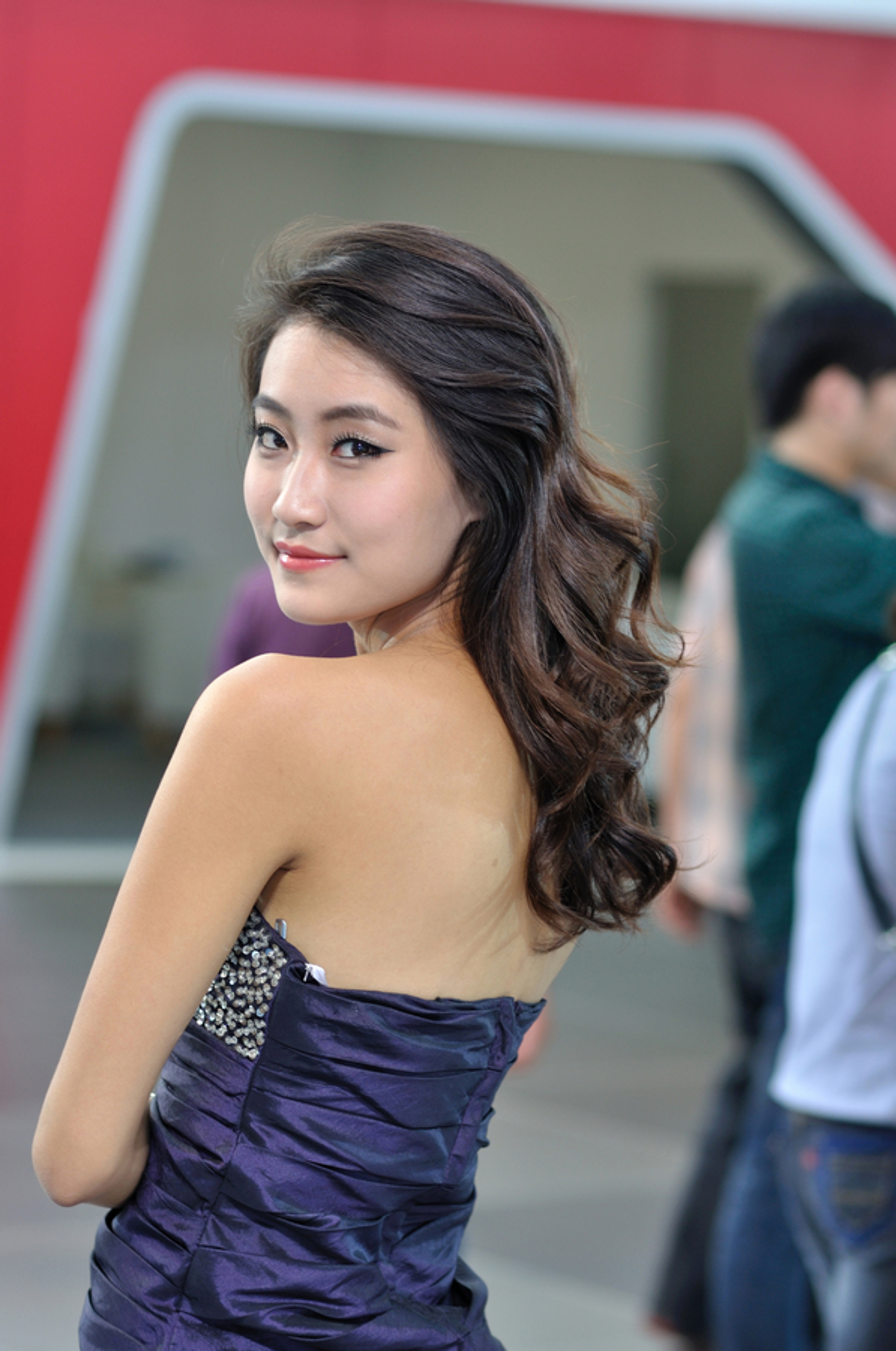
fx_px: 4776
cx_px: 448
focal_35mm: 128
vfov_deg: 16.1
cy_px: 676
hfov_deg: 10.7
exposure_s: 1/125
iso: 200
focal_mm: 85
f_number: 3.2
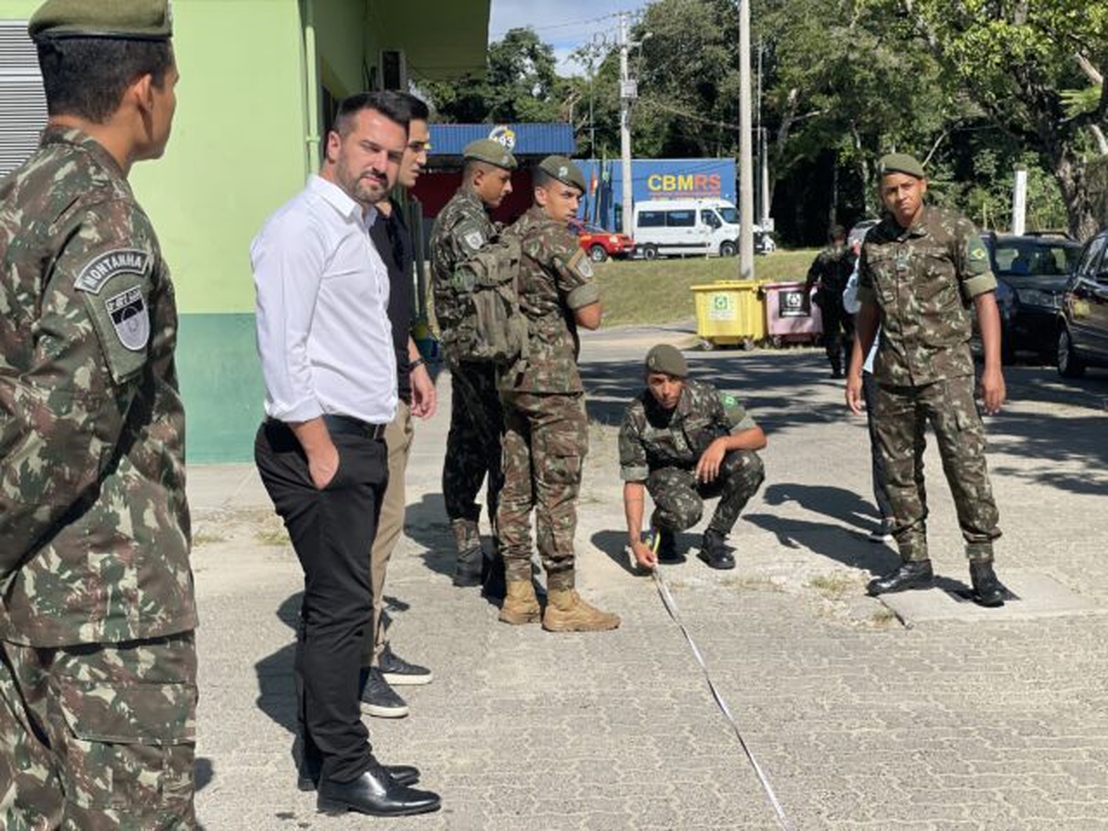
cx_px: 554
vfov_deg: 28.0
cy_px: 416
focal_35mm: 52
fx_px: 1664
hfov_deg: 36.8
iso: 32
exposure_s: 1/2283
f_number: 2
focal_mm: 6
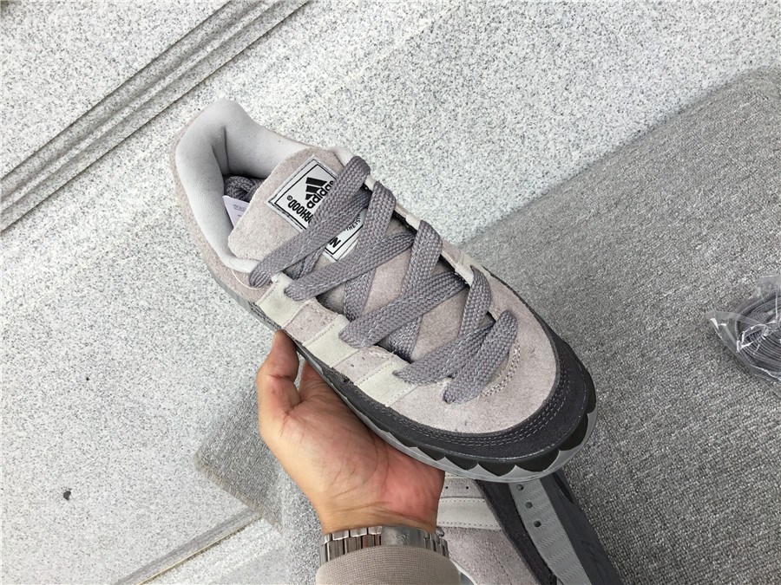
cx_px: 390
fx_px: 699
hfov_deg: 58.4
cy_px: 292
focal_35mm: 31
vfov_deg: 45.4
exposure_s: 1/199
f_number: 2.4
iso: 25
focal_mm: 3.3
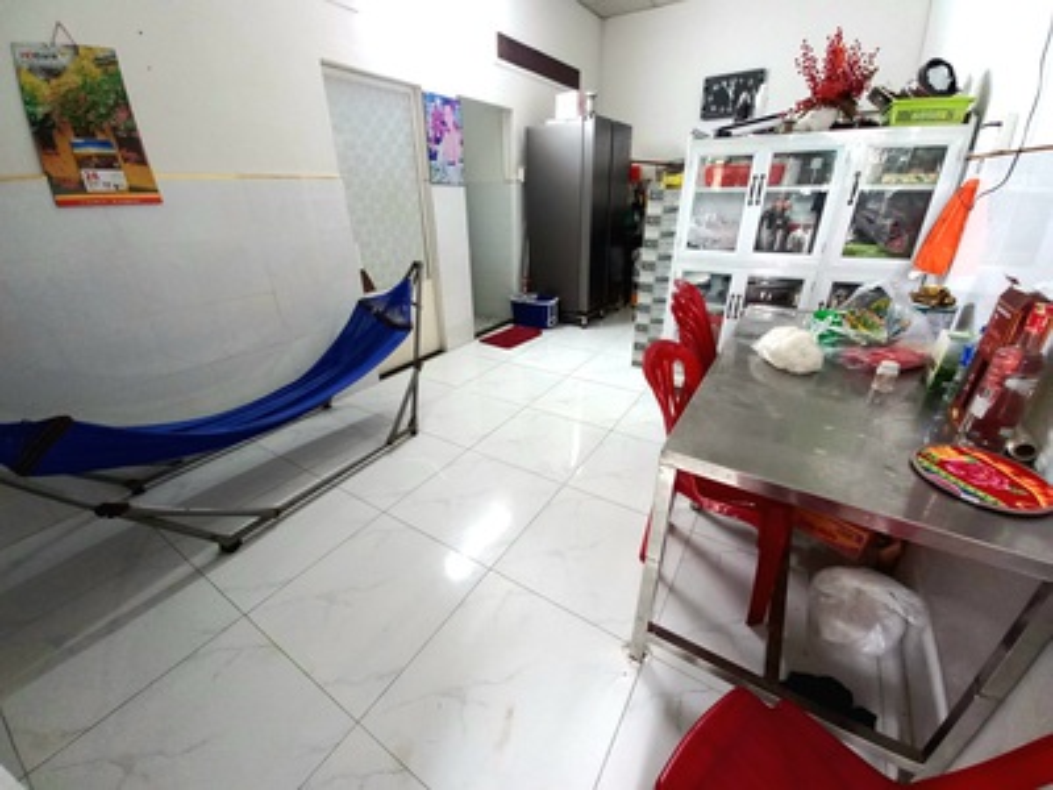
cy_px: 395
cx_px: 526
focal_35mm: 13
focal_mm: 1.42
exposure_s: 1/25
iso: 160
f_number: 2.2
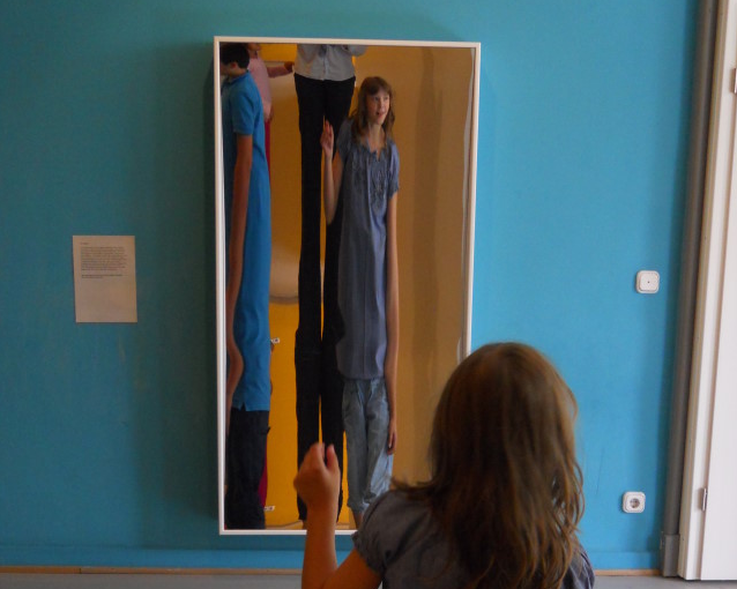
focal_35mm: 47
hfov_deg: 39.6
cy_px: 368
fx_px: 1025
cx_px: 368
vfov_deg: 31.9
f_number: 3
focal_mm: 6.4
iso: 400
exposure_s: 1/60
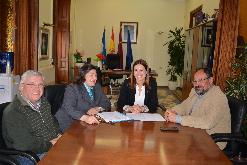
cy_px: 82
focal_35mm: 36
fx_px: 247
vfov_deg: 36.9
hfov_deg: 53.1
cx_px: 124
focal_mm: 24
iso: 100
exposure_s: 1/60
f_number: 4
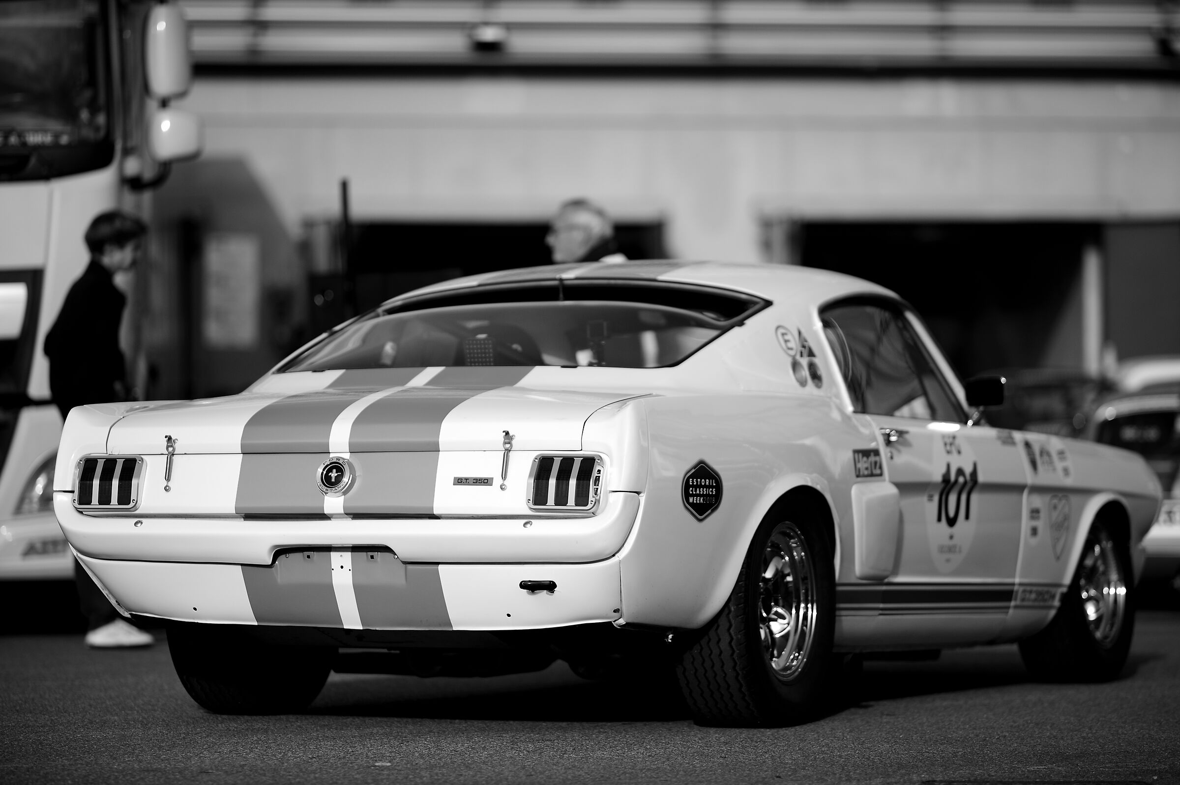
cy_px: 392
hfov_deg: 15.2
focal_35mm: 135
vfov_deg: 10.1
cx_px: 590
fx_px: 4422
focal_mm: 135
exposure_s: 1/8000
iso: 200
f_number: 2
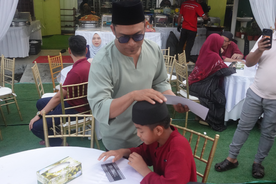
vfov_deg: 35.9
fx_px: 284
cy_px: 92
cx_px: 138
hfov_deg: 51.9
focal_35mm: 37
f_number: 2.8
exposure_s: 1/160
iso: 2500
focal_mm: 14.12
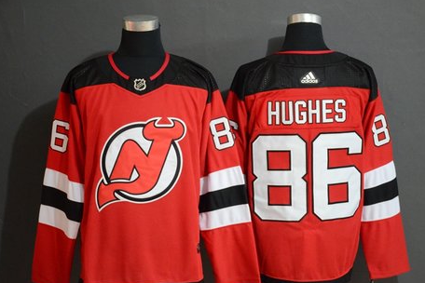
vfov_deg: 16.7
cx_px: 228
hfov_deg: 24.8
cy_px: 149
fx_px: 968
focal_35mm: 82
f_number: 4.8
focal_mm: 50
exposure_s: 1/20
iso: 4000
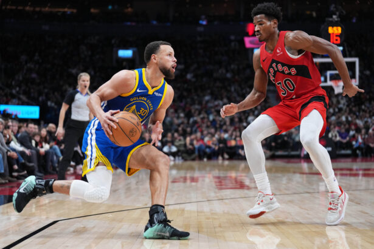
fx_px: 727
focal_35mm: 70
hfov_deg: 28.8
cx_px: 187
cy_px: 124
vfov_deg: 19.5
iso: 2000
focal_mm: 70
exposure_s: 1/1600
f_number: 2.8
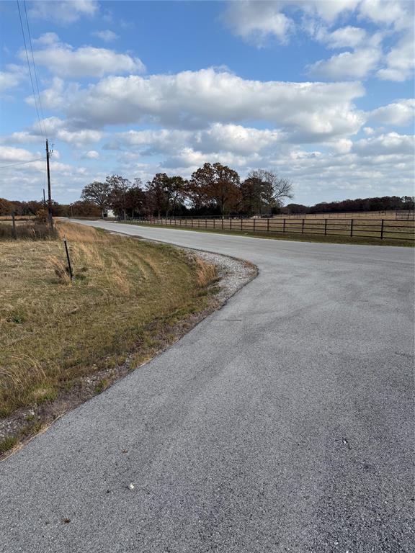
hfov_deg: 56.8
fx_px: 384
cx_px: 208
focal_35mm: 24
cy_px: 276
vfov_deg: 71.6
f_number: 1.78
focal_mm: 6.76
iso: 80
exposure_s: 1/3425
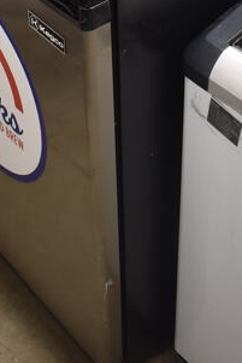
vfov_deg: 22.3
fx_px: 826
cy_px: -104
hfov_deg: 16.7
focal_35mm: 82
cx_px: 104
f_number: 3.5
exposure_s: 1/30
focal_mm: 18
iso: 450
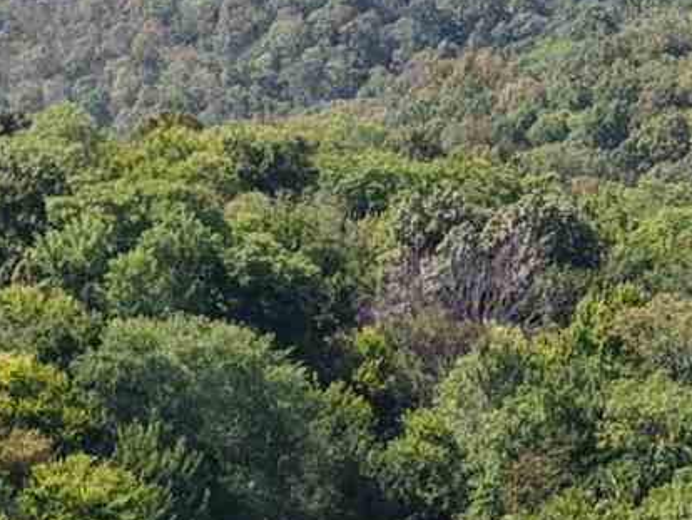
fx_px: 3560
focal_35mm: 178
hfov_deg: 11.1
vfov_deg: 7.8
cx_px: 545
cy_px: 1237
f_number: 1.8
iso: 220
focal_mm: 8.67
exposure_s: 1/3000
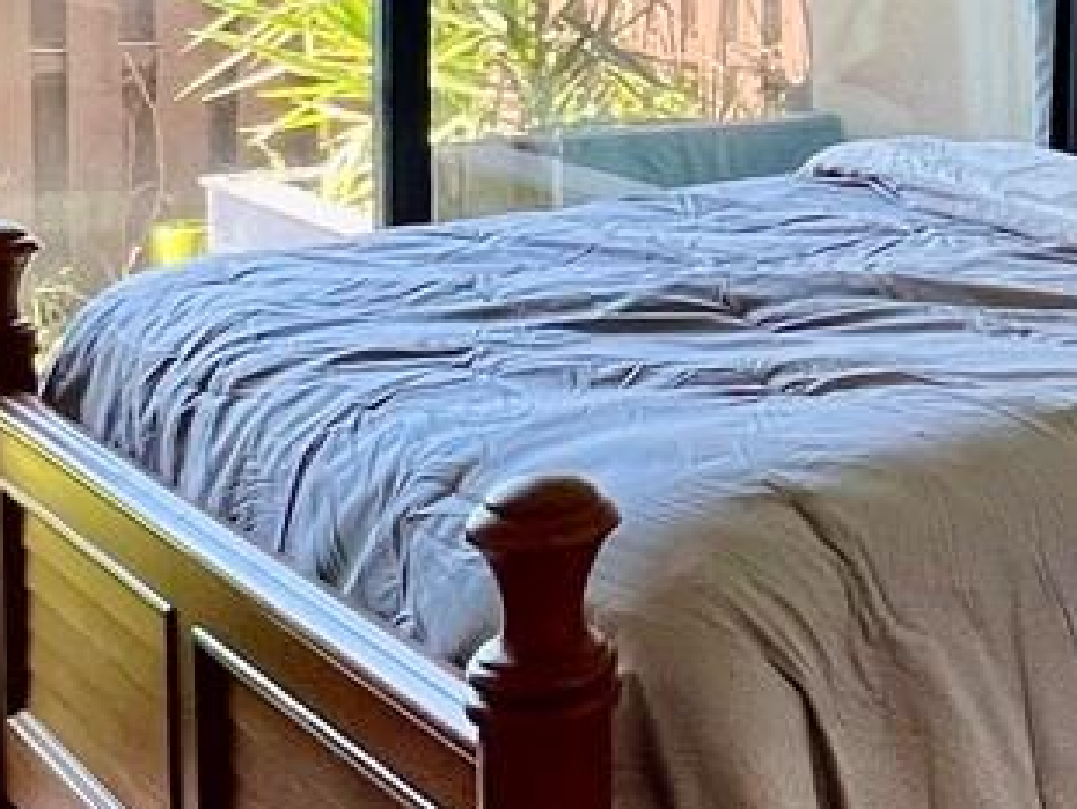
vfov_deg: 20.9
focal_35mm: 67
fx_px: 2086
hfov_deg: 25.9
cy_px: -87
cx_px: 1285
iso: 100
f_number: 1.8
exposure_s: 1/120
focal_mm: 1.57
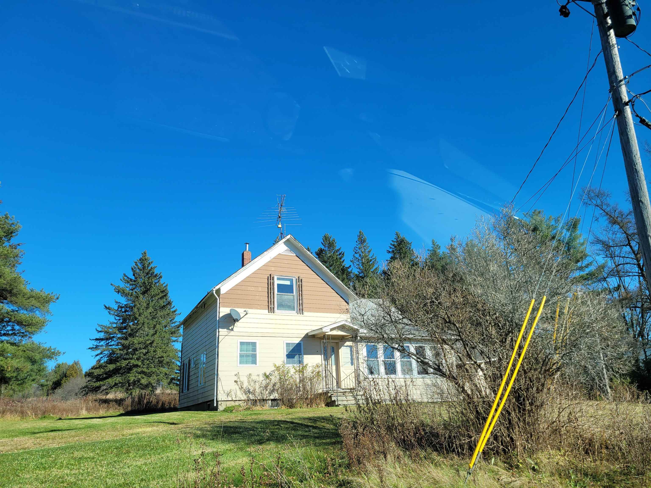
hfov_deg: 67.3
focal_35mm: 26
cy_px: 244
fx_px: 489
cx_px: 326
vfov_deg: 53.1
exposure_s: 1/1571
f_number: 1.8
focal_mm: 5.4
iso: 40
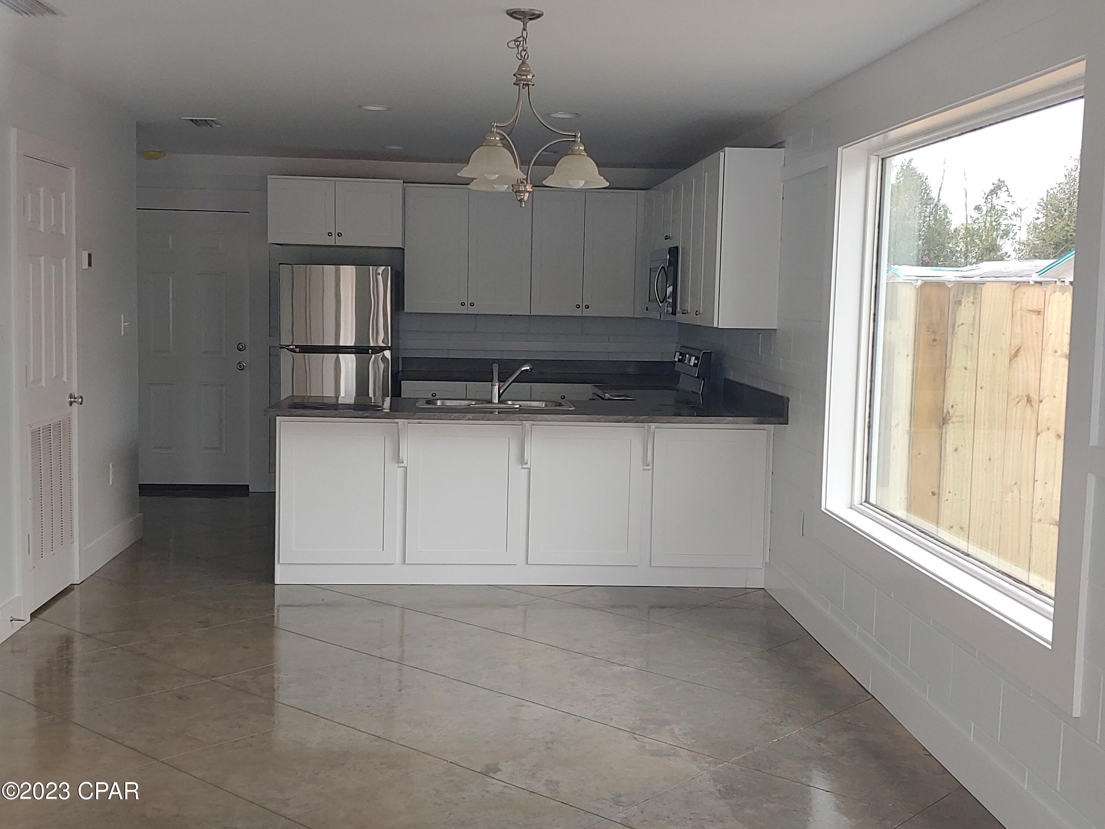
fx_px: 1277
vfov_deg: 36.0
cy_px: 414
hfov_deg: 46.8
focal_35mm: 40
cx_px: 552
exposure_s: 1/120
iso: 50
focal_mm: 4.23
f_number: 1.5
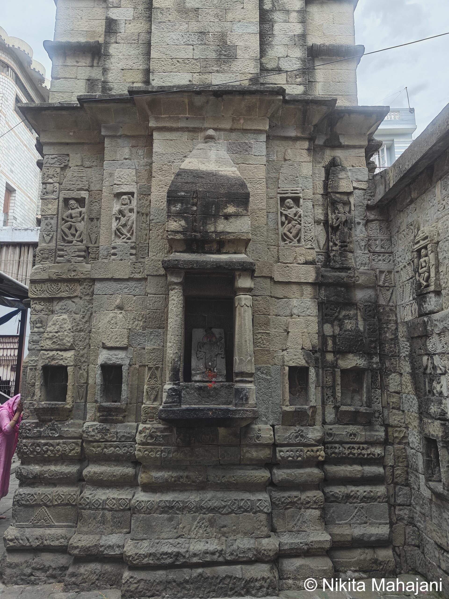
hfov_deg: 56.8
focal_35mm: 24
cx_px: 224
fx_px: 415
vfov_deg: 71.6
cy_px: 300
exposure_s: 1/301
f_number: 1.8
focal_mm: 5.59
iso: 50
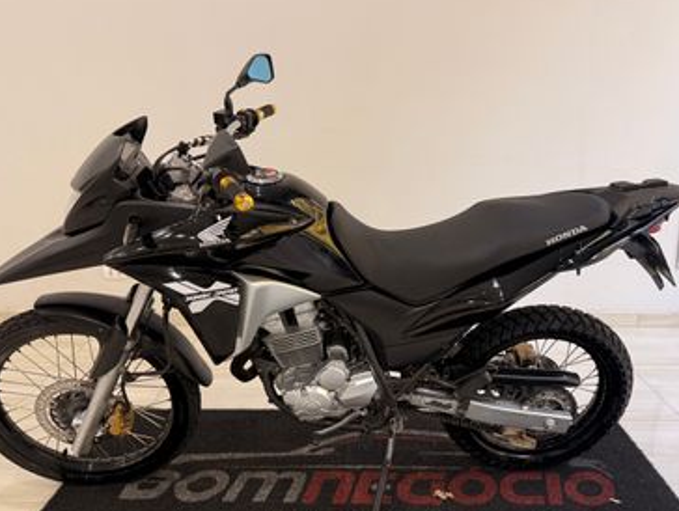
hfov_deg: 58.2
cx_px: 371
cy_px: 257
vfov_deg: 45.5
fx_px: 609
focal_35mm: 31
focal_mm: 6.76
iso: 160
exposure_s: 1/120
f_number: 1.78
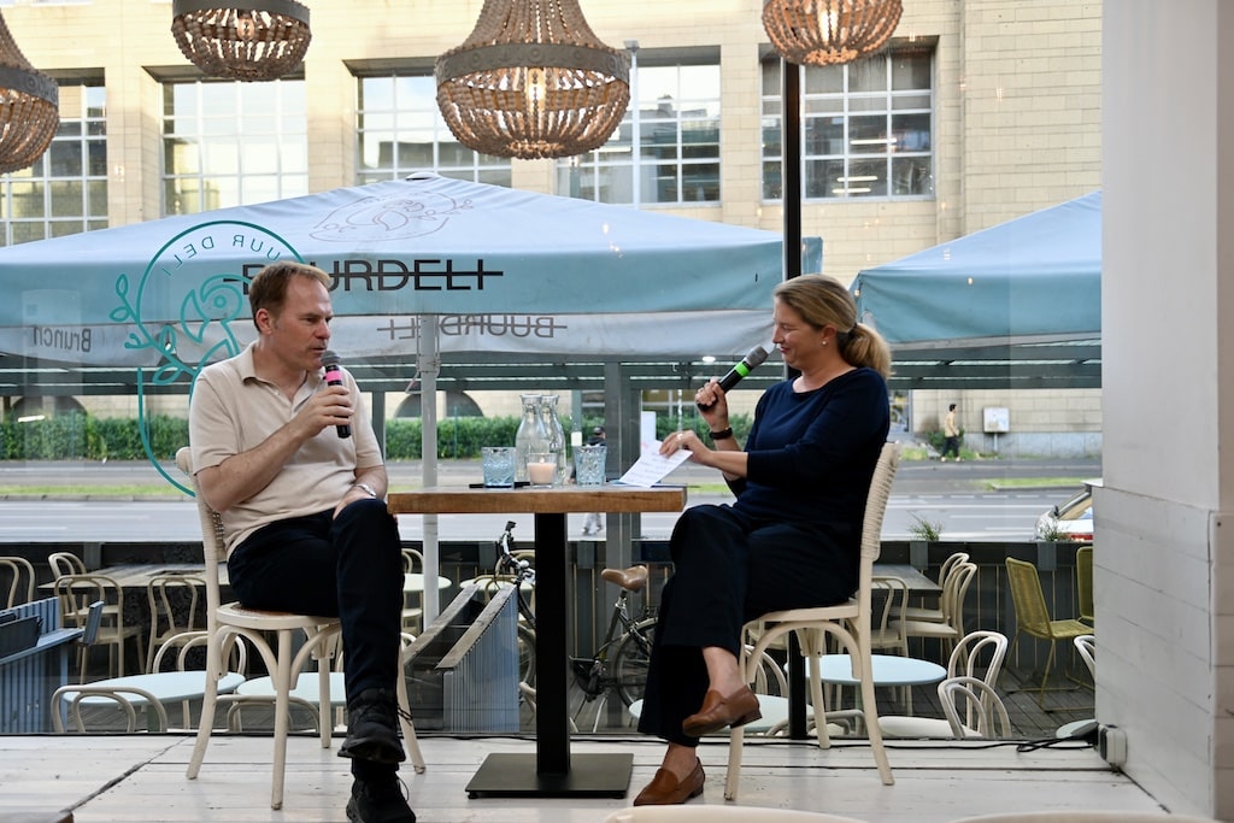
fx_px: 1303
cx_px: 617
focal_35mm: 38
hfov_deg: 50.7
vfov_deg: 35.1
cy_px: 412
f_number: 2.8
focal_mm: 38
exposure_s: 1/160
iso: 140
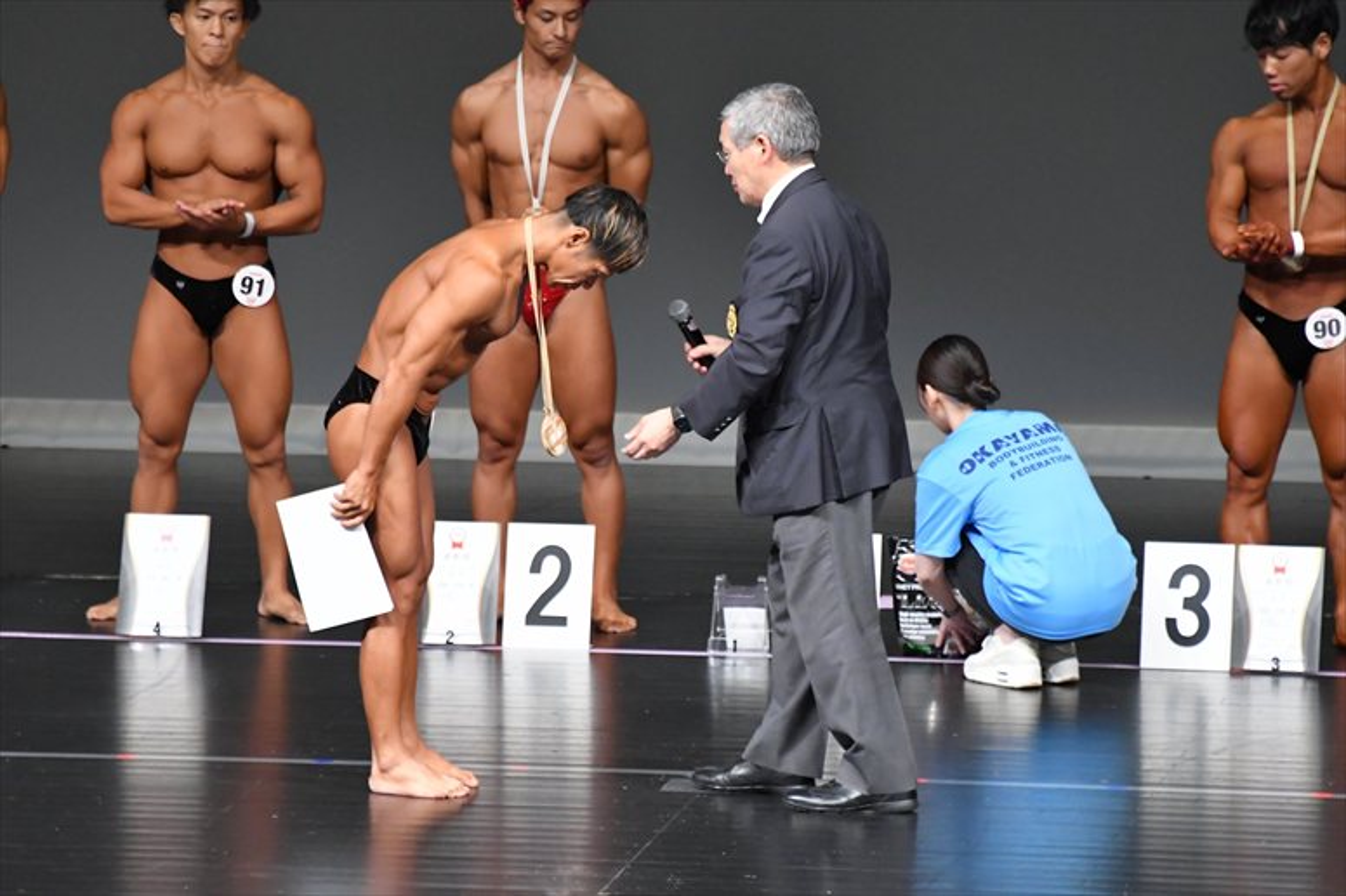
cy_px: 448
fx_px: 14014
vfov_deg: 3.7
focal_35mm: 375
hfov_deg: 5.5
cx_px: 673
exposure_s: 1/400
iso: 5000
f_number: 5.6
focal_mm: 250
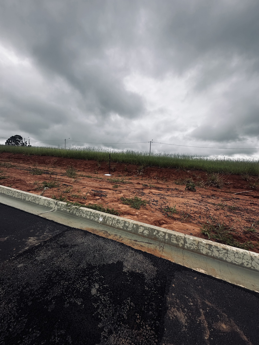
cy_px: 172
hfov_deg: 85.7
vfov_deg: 102.1
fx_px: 140
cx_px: 130
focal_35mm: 14
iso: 40
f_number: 2.2
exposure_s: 1/1770
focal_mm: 2.22
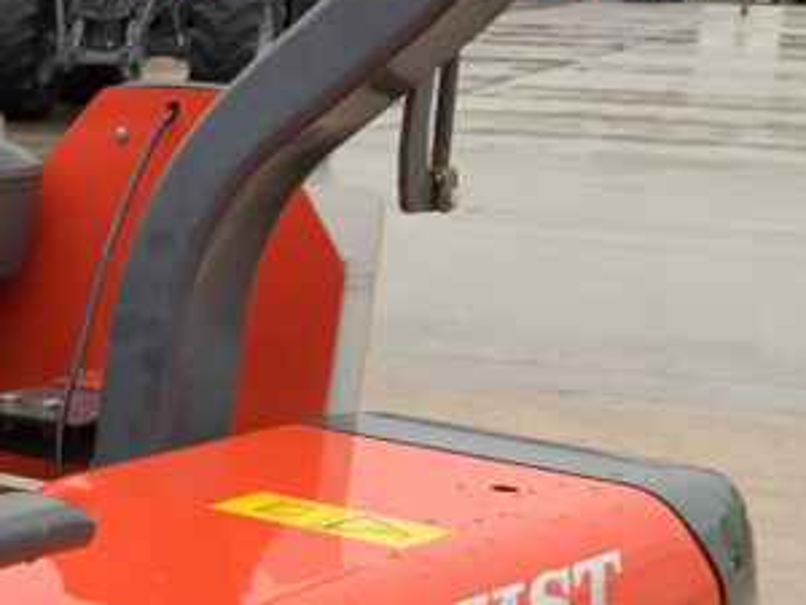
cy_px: 648
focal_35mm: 99
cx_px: -516
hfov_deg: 17.2
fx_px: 2305
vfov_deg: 14.6
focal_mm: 3
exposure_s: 1/122
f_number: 1.8
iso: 50
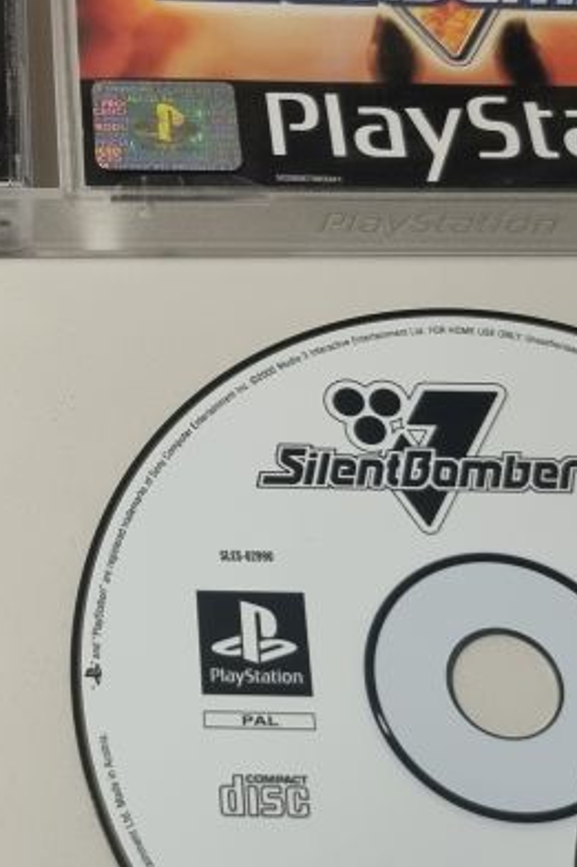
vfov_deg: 29.2
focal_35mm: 69
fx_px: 1660
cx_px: -40
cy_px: 387
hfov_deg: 19.0
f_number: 1.8
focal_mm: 5.4
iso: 320
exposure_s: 1/50
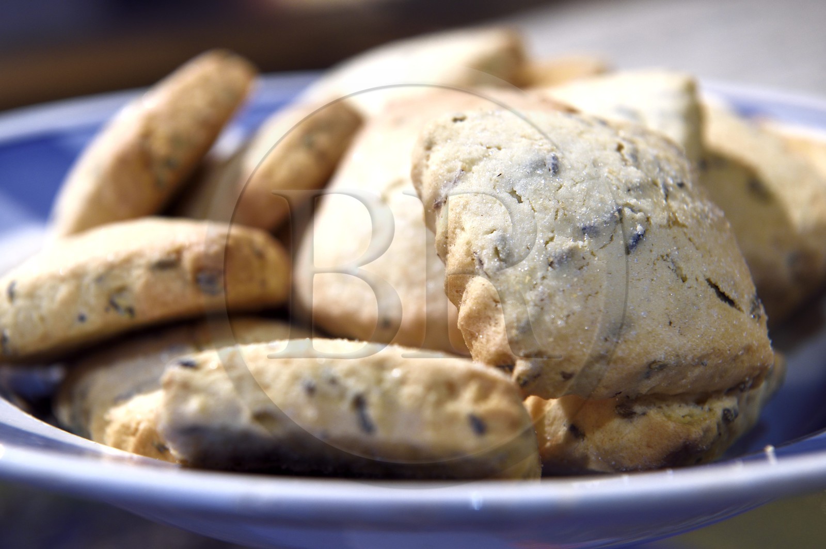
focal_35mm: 70
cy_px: 274
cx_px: 413
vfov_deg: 19.4
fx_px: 1605
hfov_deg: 28.9
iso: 800
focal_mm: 70
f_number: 7.1
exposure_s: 1/30
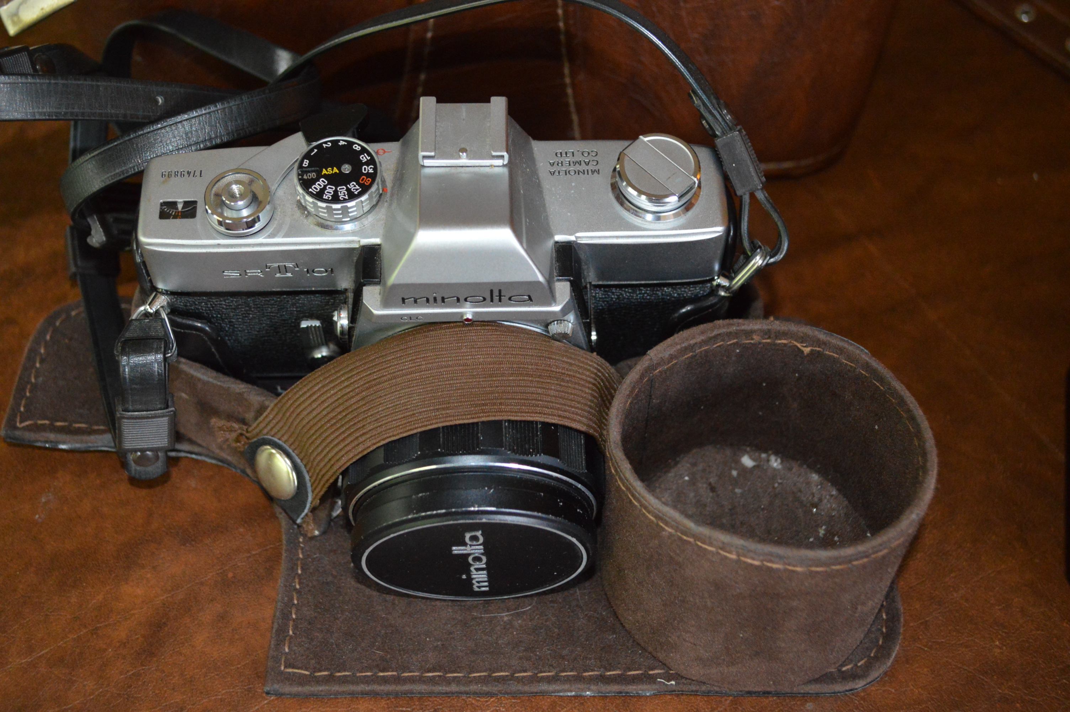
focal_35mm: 48
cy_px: 356
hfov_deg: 41.1
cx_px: 535
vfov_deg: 28.0
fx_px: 1425
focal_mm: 32
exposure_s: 1/60
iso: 2800
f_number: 4.8
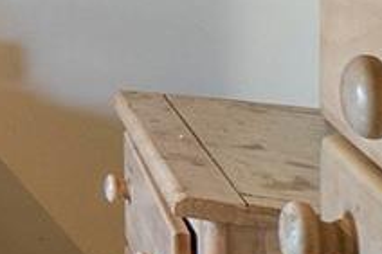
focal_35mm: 113
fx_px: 1198
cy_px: -203
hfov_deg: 10.0
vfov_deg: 11.3
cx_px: -901
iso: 320
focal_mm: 10
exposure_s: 1/2
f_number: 11
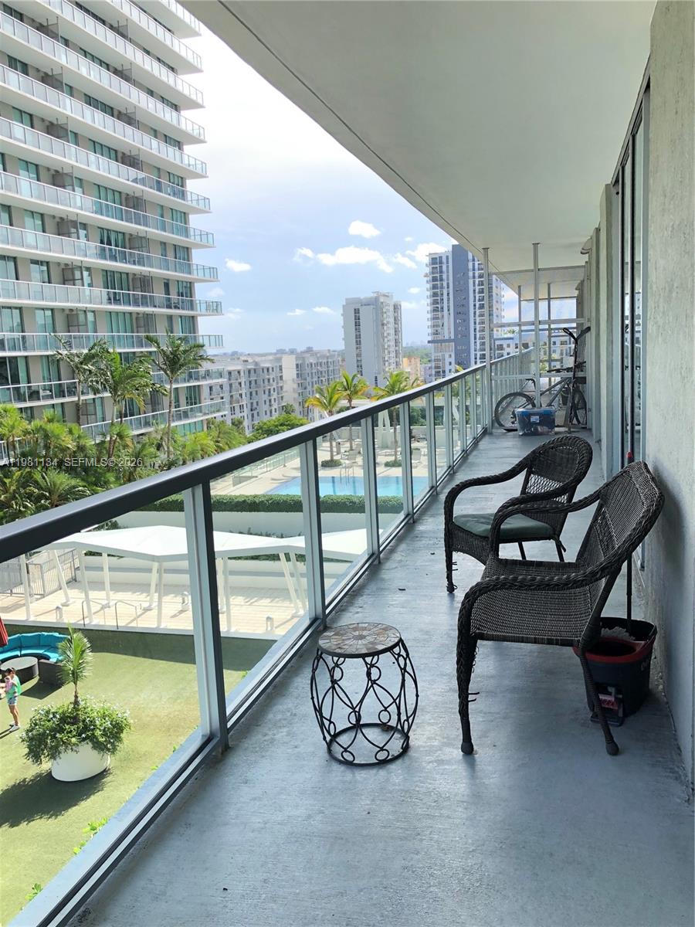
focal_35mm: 28
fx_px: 750
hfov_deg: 49.7
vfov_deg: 63.4
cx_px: 348
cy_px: 464
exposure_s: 1/484
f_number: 1.8
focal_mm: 4
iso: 20
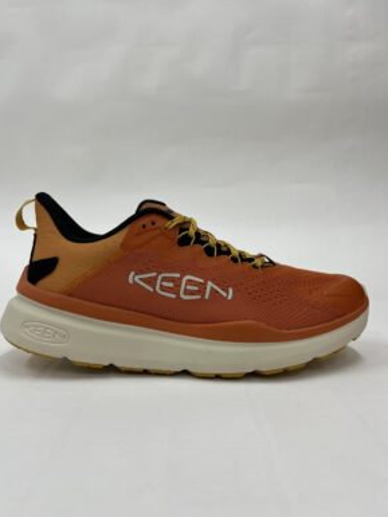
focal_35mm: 27
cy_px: 267
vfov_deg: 65.3
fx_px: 403
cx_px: 188
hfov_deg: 51.4
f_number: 1.6
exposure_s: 1/100
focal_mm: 5.1
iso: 100
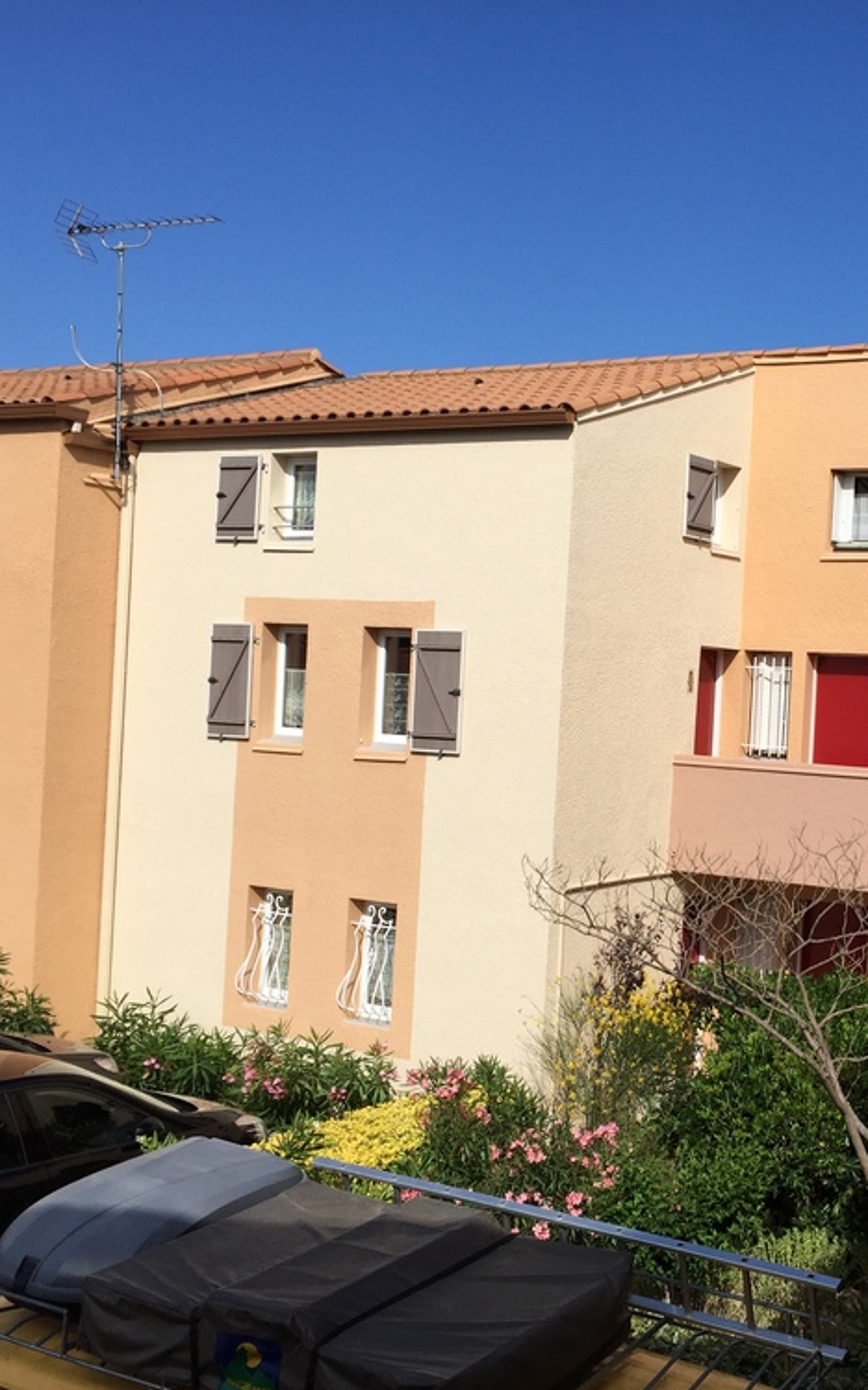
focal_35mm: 42
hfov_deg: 29.5
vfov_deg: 47.2
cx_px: 747
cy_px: 703
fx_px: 1590
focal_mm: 4.15
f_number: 2.2
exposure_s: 1/3300
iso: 32
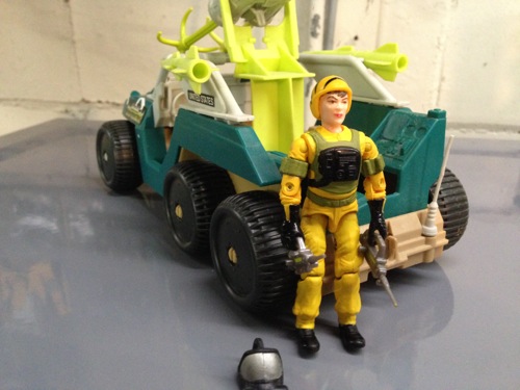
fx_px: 496
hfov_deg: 55.4
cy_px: 195
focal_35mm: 33
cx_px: 260
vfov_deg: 42.9
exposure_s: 1/15
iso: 500
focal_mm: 4.12
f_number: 2.4
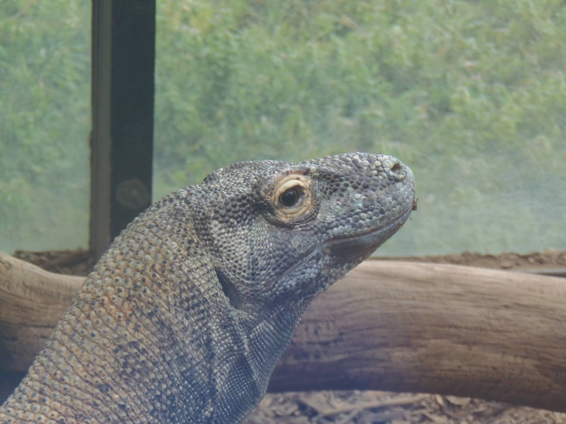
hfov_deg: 8.2
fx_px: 3957
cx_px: 283
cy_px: 212
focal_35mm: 242
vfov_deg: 6.1
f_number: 5.1
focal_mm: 44.9
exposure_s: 1/50
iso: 160
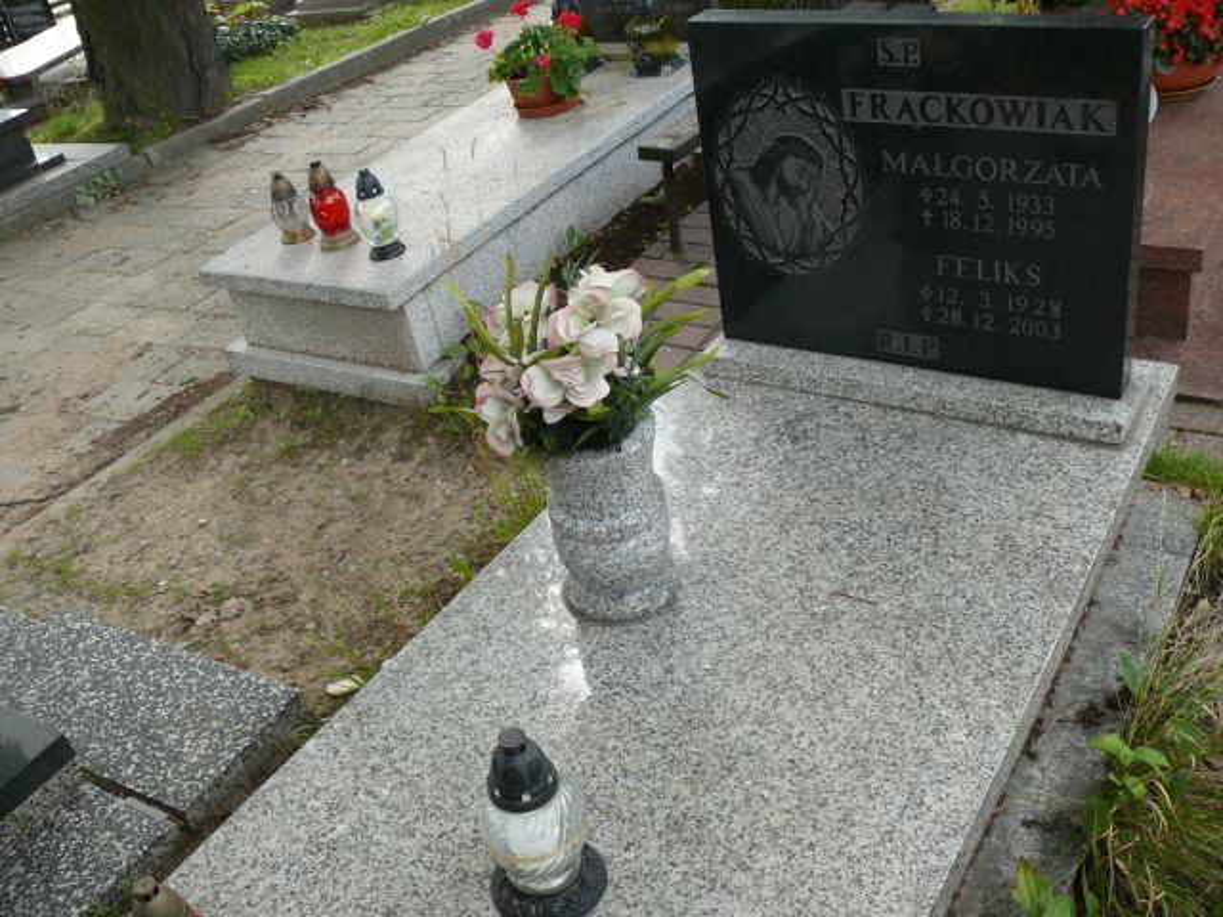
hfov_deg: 52.6
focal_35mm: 35
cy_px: 458
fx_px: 1237
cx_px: 612
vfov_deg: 40.7
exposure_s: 1/100
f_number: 3.2
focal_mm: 7.4
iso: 100
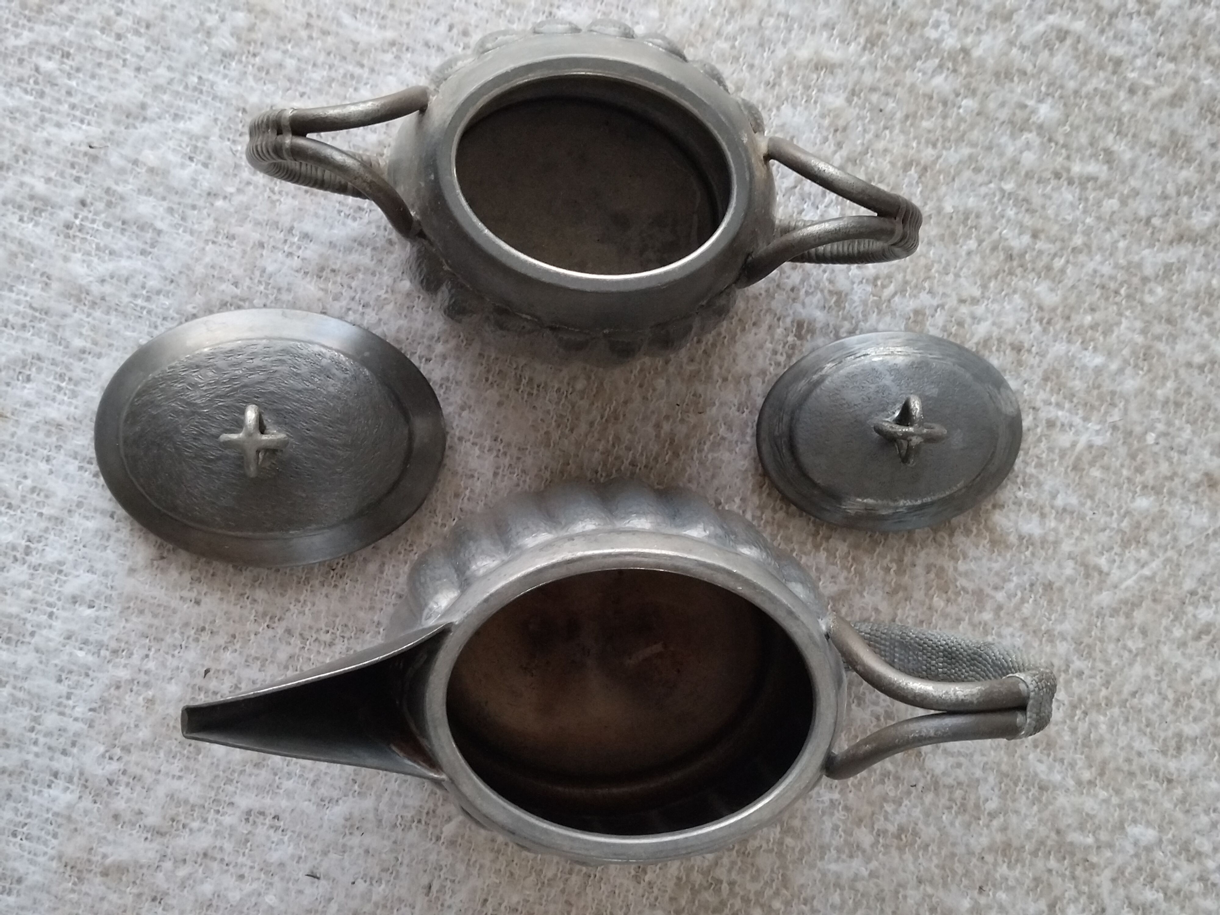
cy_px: 458
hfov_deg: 65.3
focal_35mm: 27
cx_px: 610
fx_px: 952
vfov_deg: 51.4
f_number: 1.79
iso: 172
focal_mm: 4.74
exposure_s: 1/33
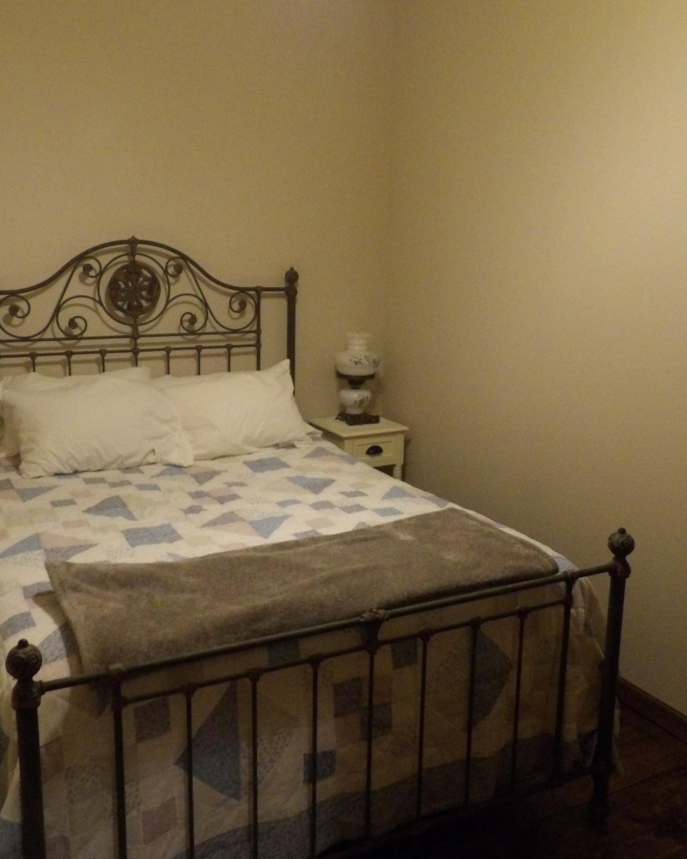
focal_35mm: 32
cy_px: 427
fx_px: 813
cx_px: 322
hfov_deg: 45.8
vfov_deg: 55.7
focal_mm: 4.3
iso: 800
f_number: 2.8
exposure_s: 1/60
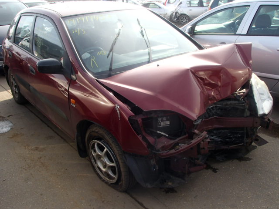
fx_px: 274
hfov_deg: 54.0
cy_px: 104
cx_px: 140
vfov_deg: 41.8
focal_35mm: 34
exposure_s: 1/250
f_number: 4.4
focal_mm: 6.07
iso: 100
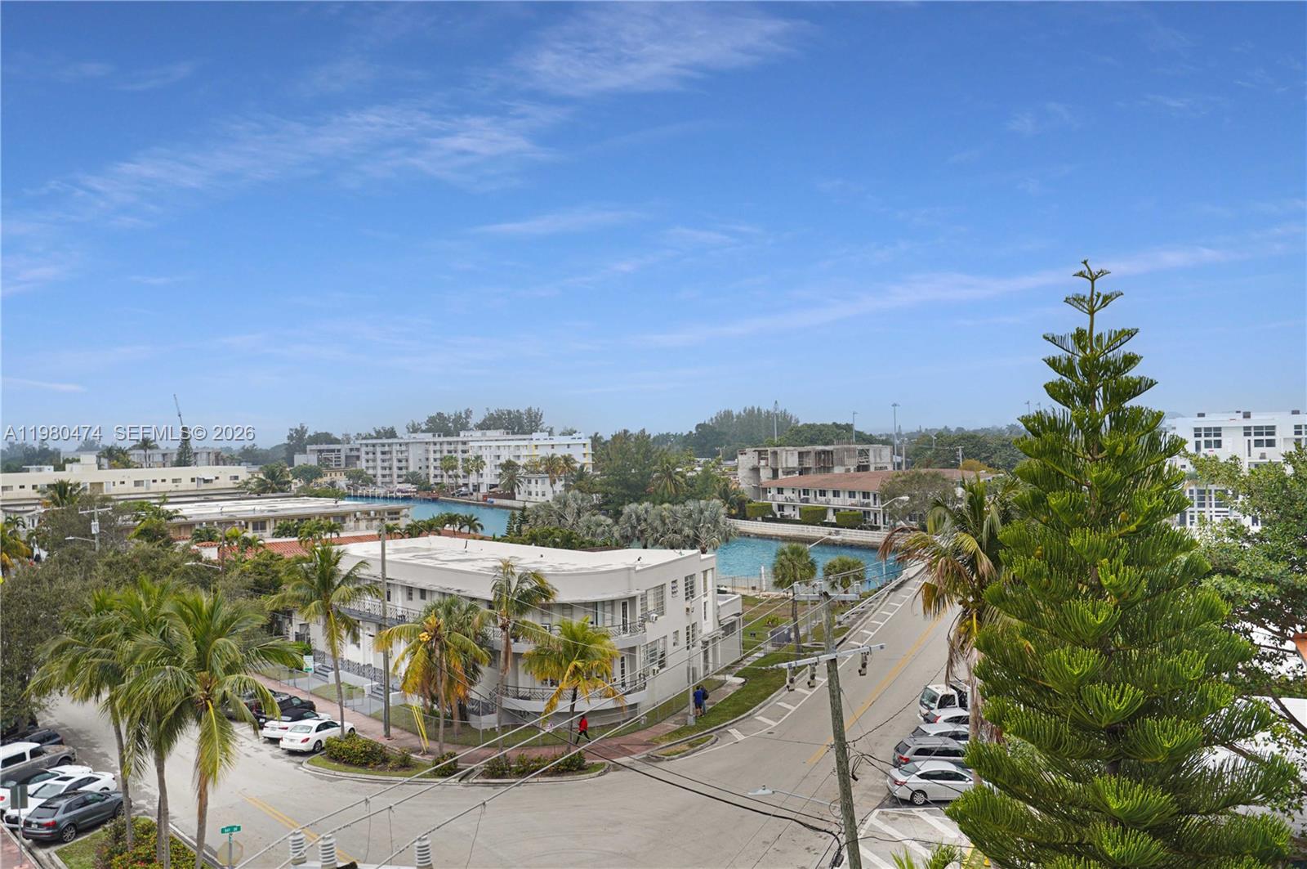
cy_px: 434
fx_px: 1160
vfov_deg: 41.0
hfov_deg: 58.8
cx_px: 654
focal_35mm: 32
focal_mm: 32
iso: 50
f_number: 4
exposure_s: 1/160
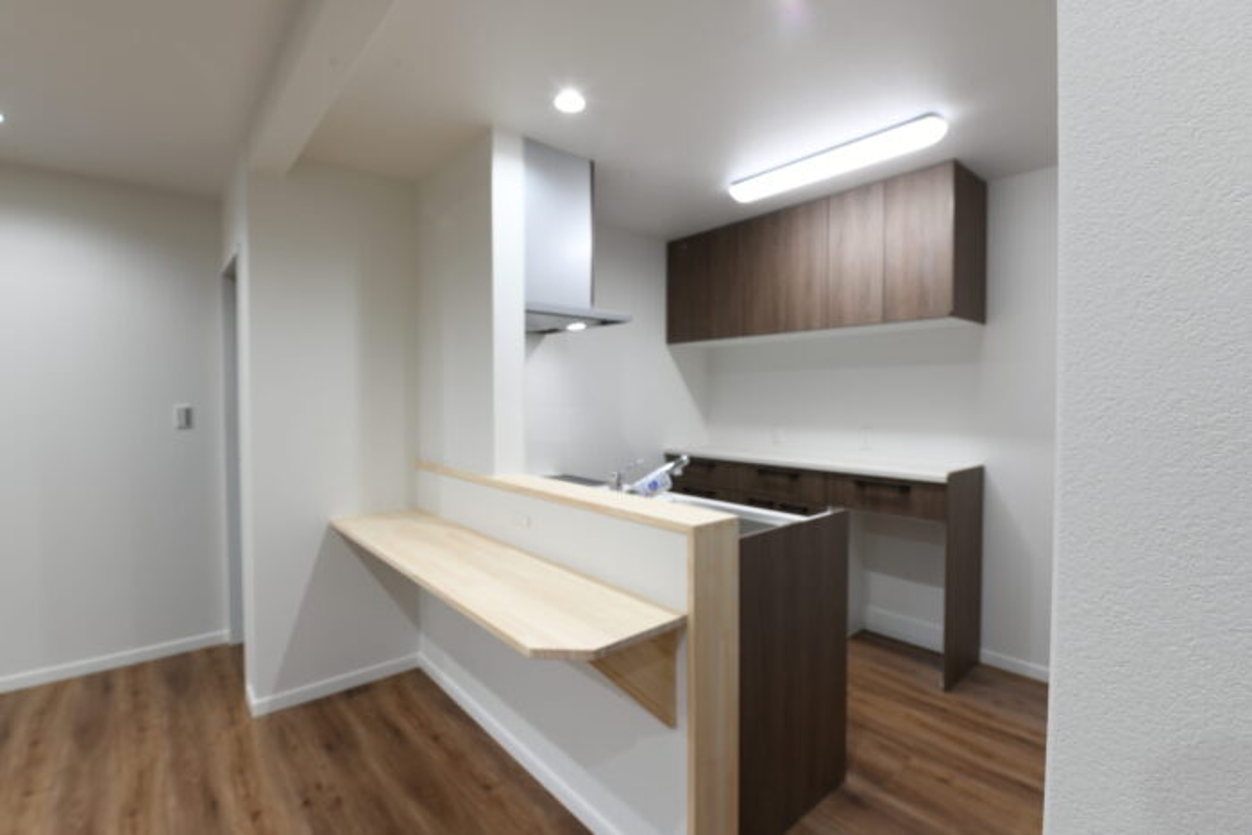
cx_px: 626
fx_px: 591
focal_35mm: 17
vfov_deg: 70.5
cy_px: 418
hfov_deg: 93.3
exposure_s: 1/2.5
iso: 100
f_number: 10
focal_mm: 17
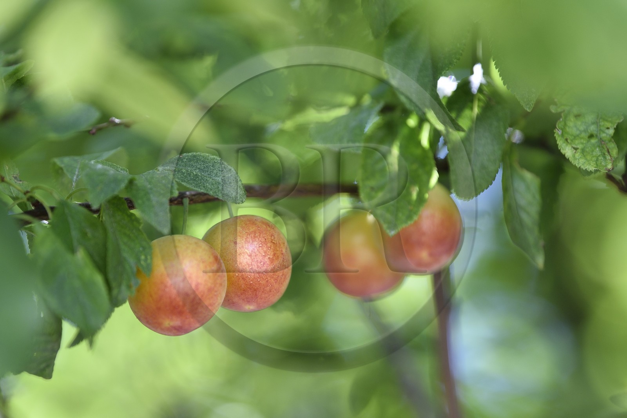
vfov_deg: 6.9
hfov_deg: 10.3
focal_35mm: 200
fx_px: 3482
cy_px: 209
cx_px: 314
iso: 400
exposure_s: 1/250
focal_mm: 200
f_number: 3.5
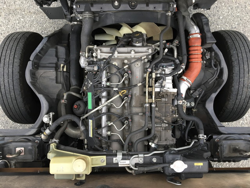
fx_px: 209
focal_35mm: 29
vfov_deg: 48.2
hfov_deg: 61.7
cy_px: 94
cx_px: 125
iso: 64
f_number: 2.2
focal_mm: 4.15
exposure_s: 1/30
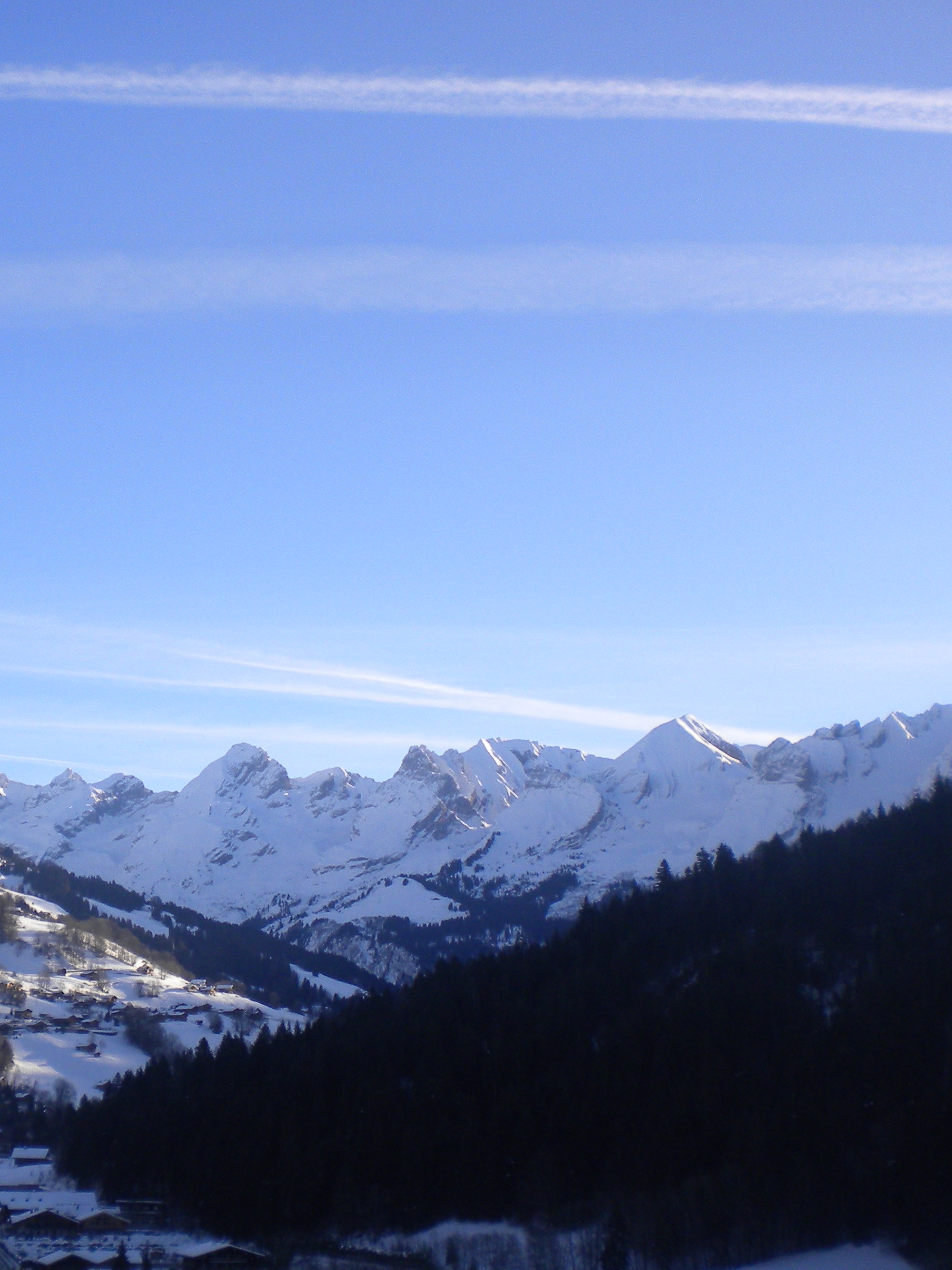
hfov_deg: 26.0
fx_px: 2053
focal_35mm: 56
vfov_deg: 34.3
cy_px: 744
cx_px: 317
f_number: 4.6
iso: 80
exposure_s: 1/433
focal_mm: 6.3
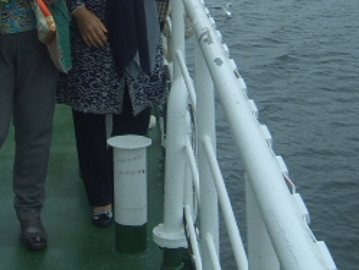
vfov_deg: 16.1
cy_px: 6
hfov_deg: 21.5
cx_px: 66
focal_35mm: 90
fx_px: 934
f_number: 5.8
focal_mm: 5.8
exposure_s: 1/125
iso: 50
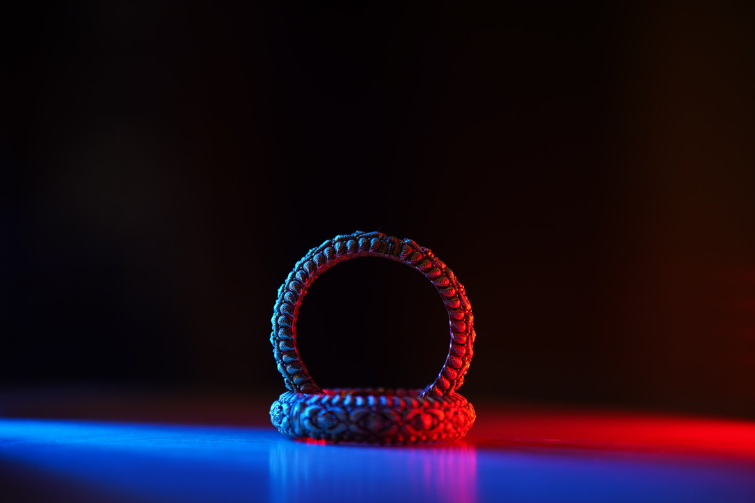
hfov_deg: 23.9
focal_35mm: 85
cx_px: 378
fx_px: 1782
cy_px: 252
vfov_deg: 16.1
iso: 640
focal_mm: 85
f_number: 1.8
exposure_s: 1/750
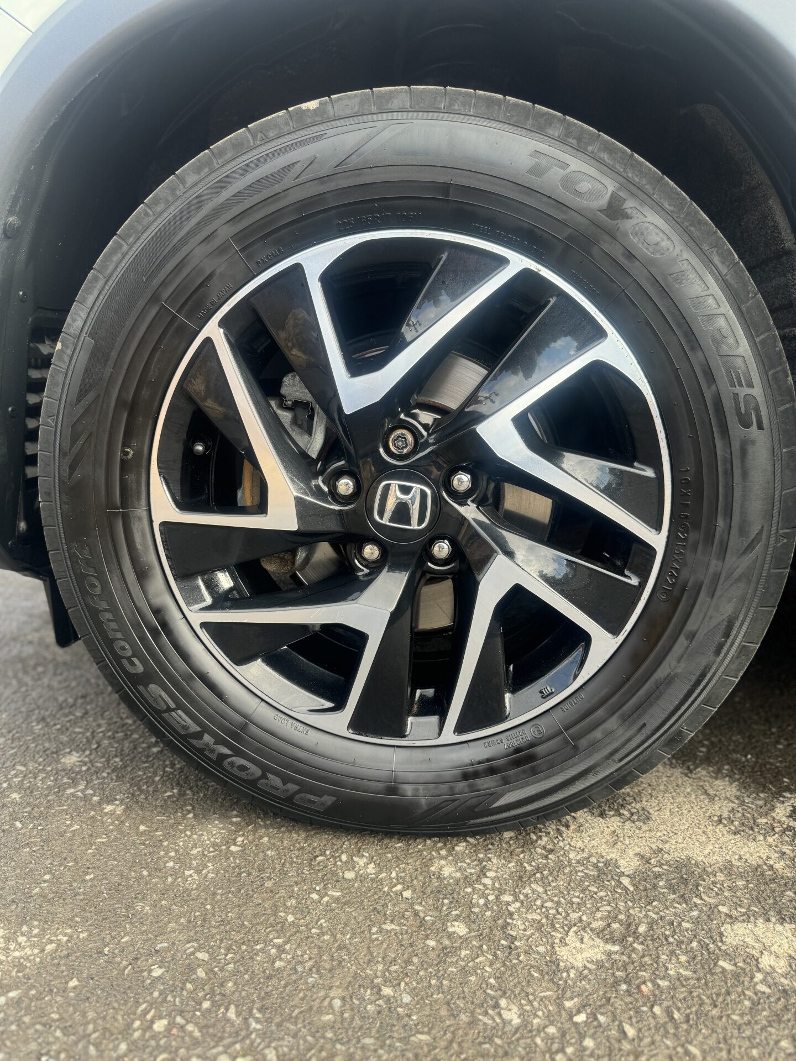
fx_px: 736
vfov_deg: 71.6
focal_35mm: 24
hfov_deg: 56.8
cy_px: 530
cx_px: 398
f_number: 1.78
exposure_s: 1/293
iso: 80
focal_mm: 6.76
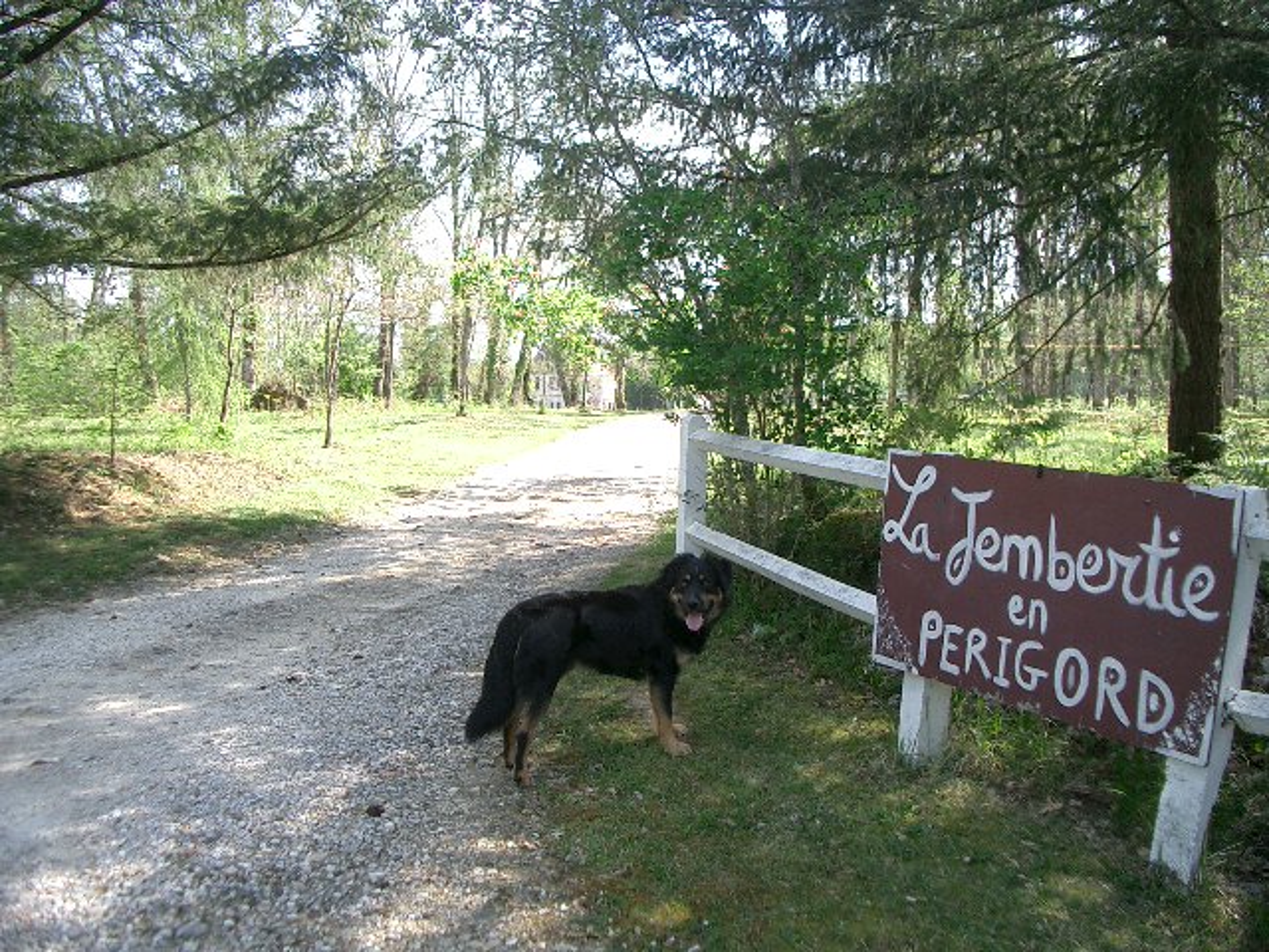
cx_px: 634
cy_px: 476
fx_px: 1283
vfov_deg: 40.7
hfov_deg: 52.6
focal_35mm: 35
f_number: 2.6
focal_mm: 5.8
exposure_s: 1/200
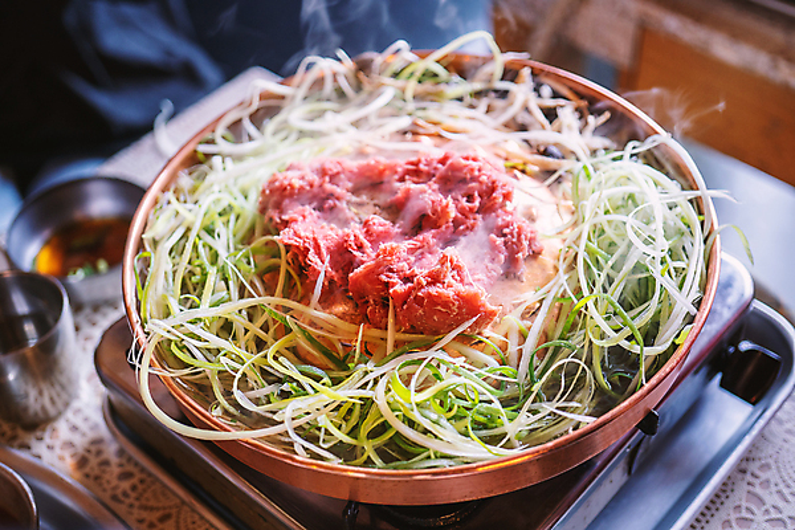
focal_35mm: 50
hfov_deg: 39.6
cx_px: 398
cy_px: 265
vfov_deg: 27.0
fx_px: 1104
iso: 400
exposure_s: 1/100
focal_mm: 50
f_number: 2.8
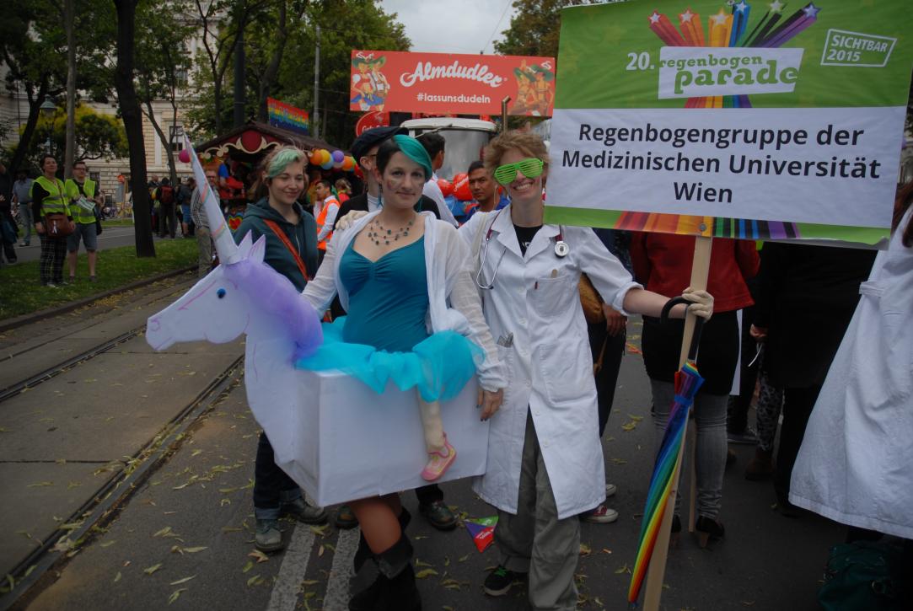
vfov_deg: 48.1
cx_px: 456
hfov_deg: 67.3
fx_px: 686
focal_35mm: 27
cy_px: 306
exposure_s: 1/750
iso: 100
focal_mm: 18
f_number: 3.5
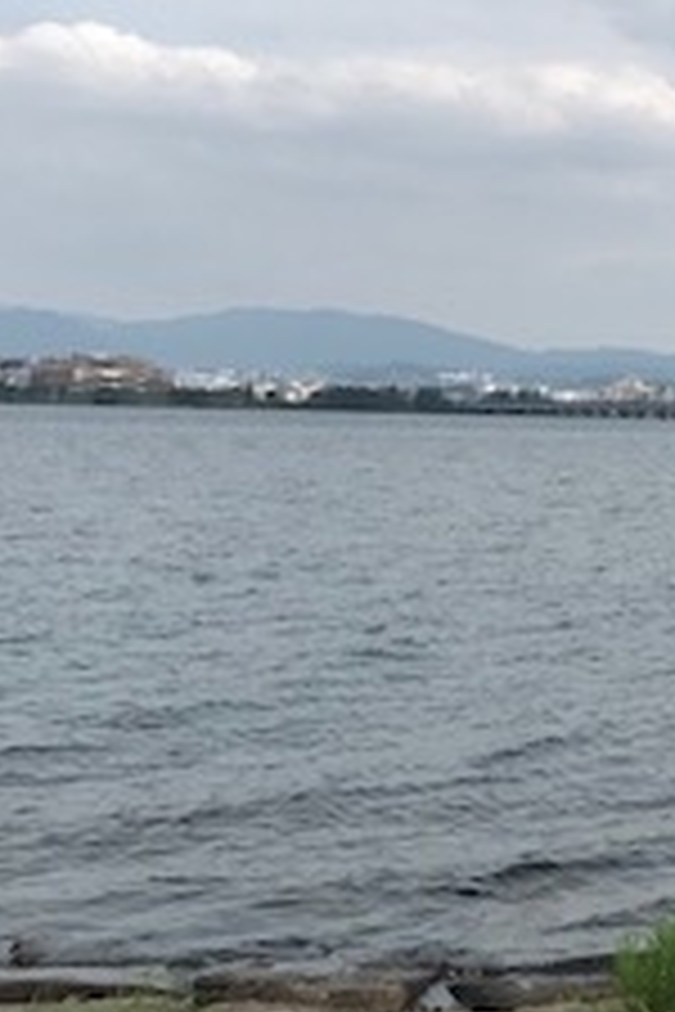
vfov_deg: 24.4
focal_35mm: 83
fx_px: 2334
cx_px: 850
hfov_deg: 15.7
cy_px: 396
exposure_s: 1/3690
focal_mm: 3.99
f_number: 1.8
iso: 20
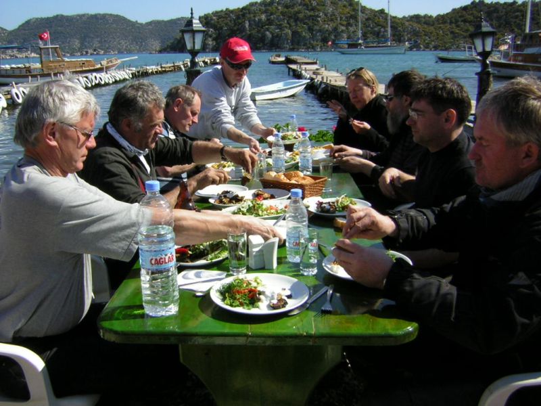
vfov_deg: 39.7
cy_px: 203
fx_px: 563
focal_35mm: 36
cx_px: 270
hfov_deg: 51.4
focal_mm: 4.7
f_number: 5.2
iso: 50
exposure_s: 1/350
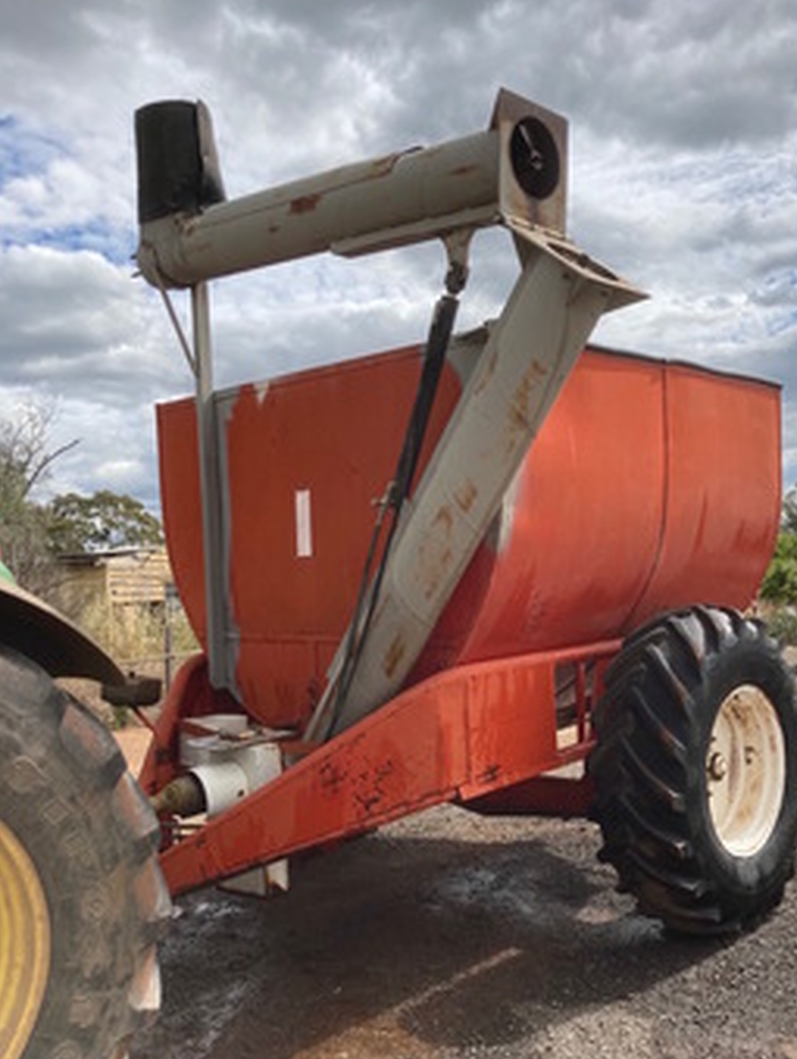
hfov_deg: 42.9
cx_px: 459
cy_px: 578
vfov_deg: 55.2
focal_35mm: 33
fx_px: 1011
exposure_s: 1/2825
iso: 20
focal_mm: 3.99
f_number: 1.8
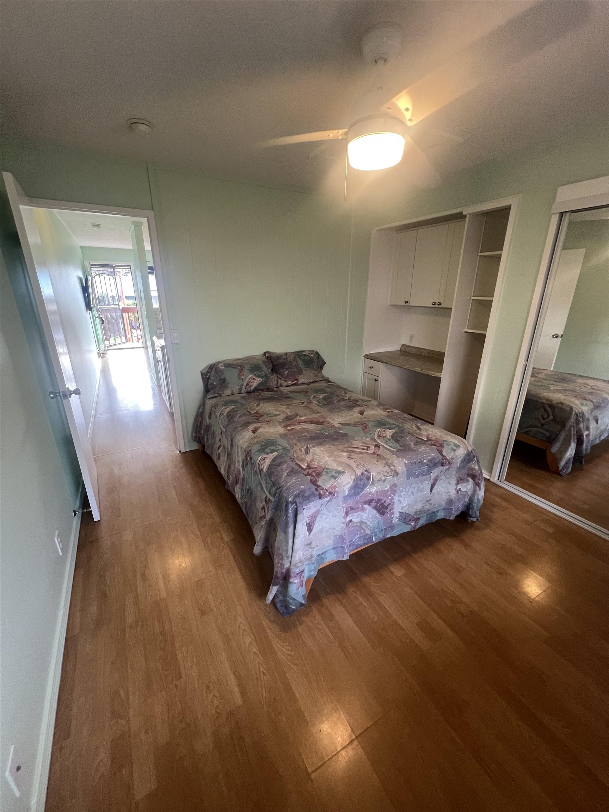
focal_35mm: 13
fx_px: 305
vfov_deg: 106.2
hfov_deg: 89.9
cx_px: 304
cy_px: 406
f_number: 1.8
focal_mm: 1.57
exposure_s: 1/60
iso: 160
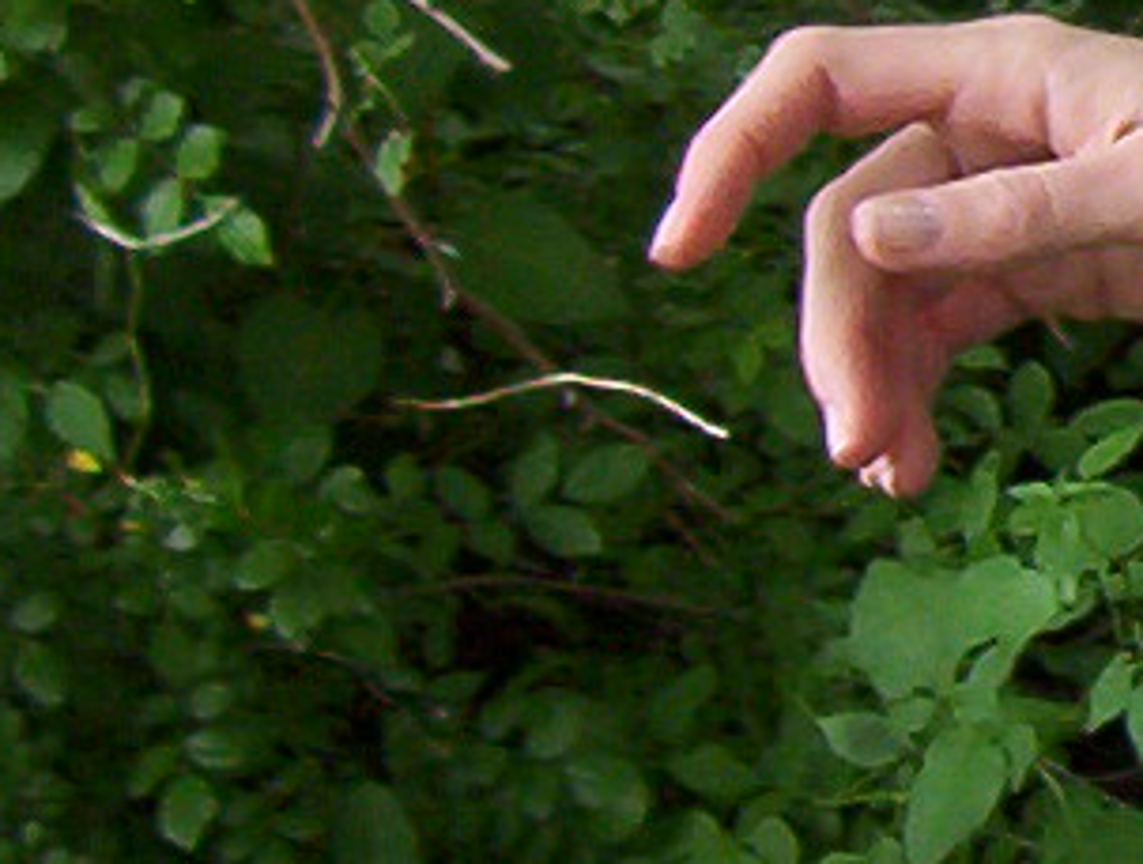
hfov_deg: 9.2
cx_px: 2705
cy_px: -8
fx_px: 6424
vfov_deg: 7.7
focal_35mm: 194
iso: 100
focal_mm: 5.54
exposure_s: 1/125
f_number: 2.76
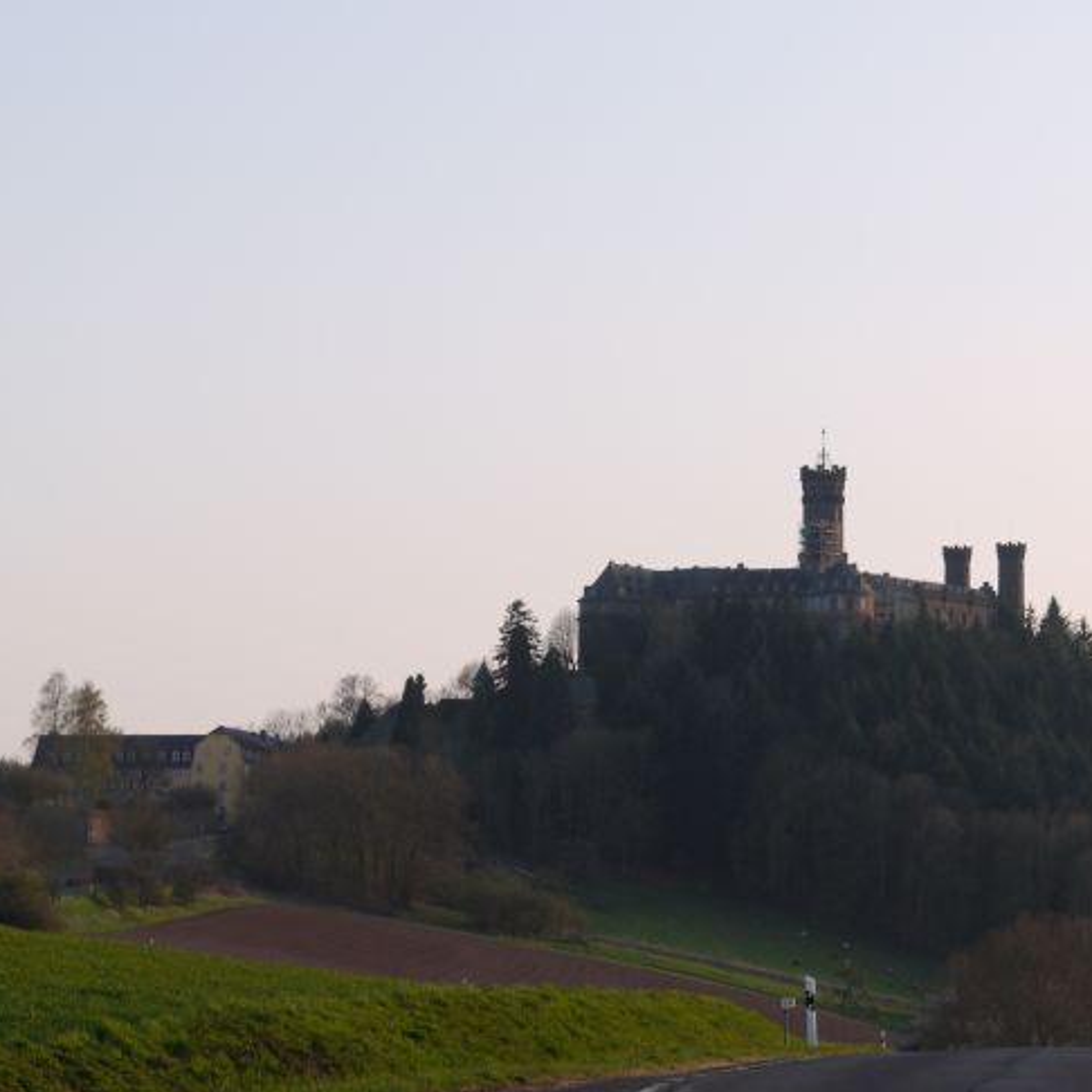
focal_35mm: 131
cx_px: 820
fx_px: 4675
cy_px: 564
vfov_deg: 13.3
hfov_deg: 13.3
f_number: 10
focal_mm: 45
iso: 100
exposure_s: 1/60
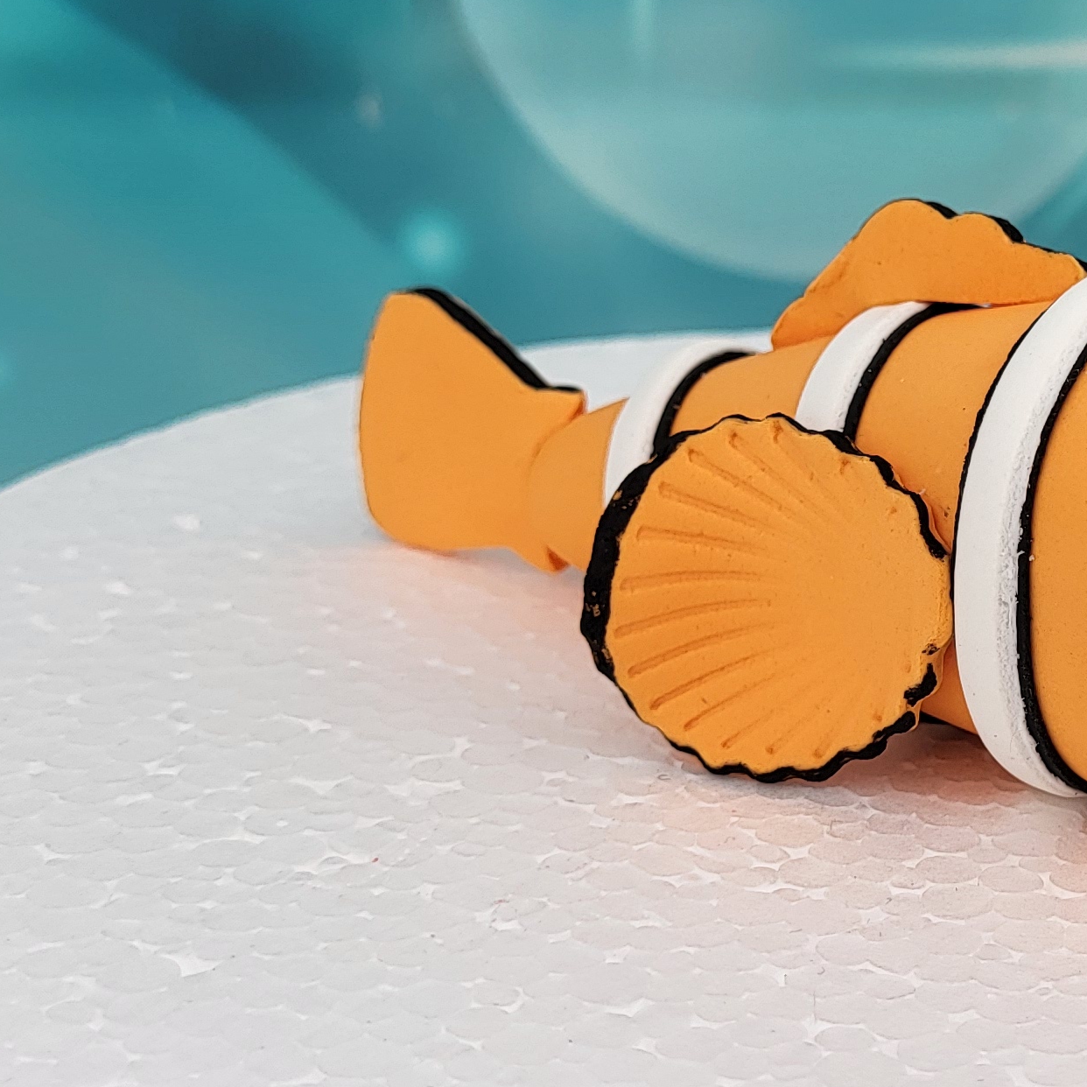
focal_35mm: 74
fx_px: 2629
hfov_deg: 22.9
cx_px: 942
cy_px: 531
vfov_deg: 23.4
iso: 40
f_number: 1.8
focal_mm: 5.4
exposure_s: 1/214
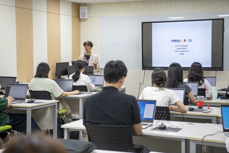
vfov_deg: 19.5
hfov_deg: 28.8
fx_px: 445
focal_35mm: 70
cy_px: 76
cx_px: 114
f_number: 4.5
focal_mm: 70
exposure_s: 1/50
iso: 400
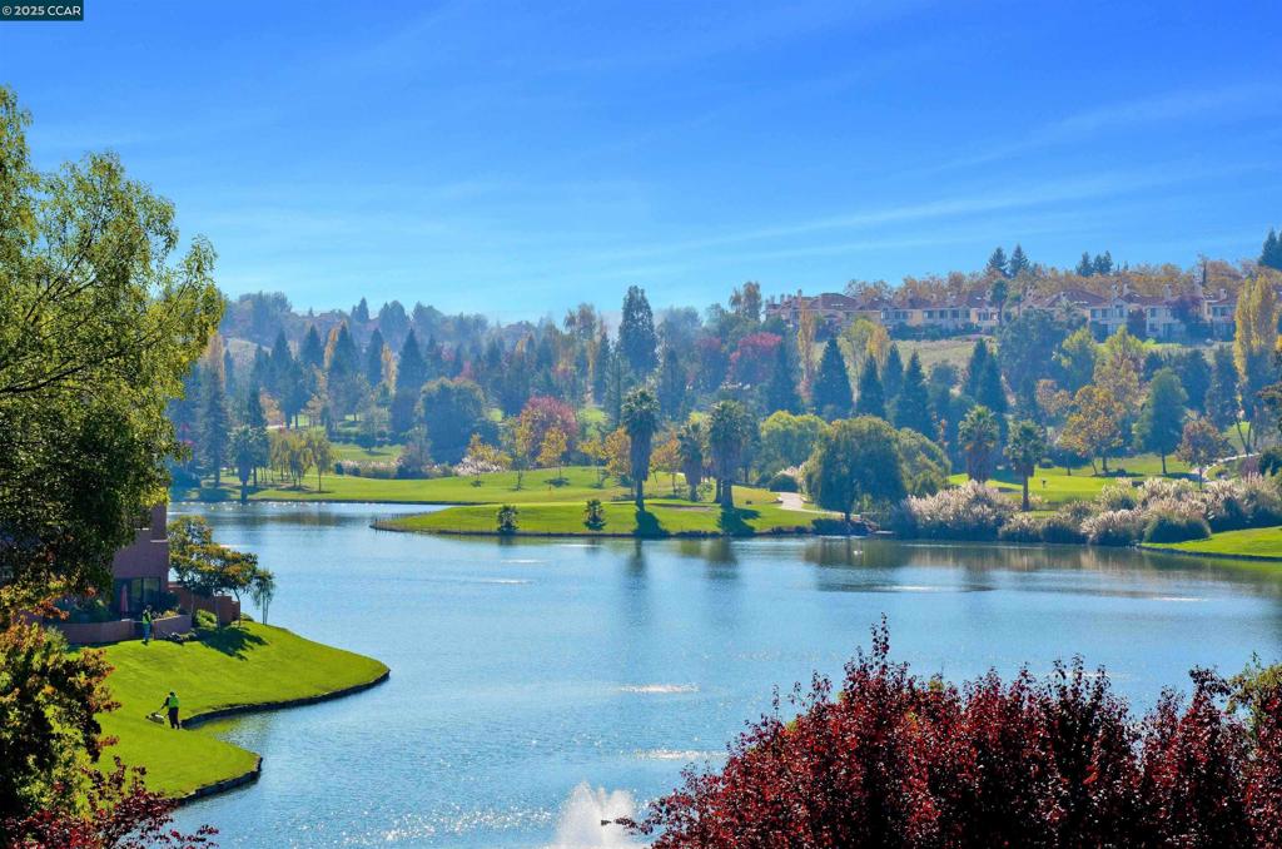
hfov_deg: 19.5
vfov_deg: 13.0
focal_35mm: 105
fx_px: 3731
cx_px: 641
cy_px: 424
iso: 320
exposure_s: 1/500
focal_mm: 70
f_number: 11
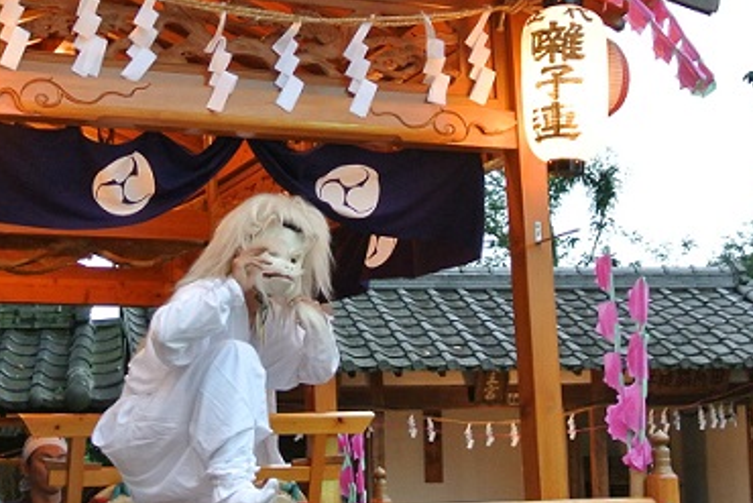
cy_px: 320
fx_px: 1527
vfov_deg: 18.7
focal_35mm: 73
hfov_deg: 27.6
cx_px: 301
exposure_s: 1/30
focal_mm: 10
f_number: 3.5
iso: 450
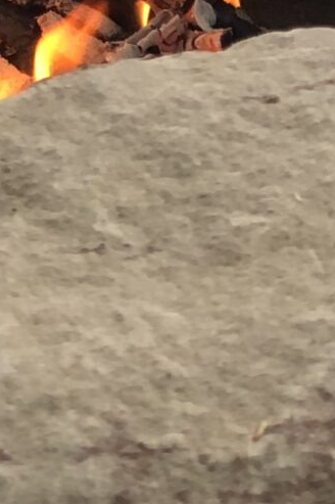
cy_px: -707
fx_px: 4305
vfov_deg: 6.4
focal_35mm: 308
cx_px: -38
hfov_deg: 4.4
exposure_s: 1/60
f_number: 2.8
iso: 25
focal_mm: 6.6
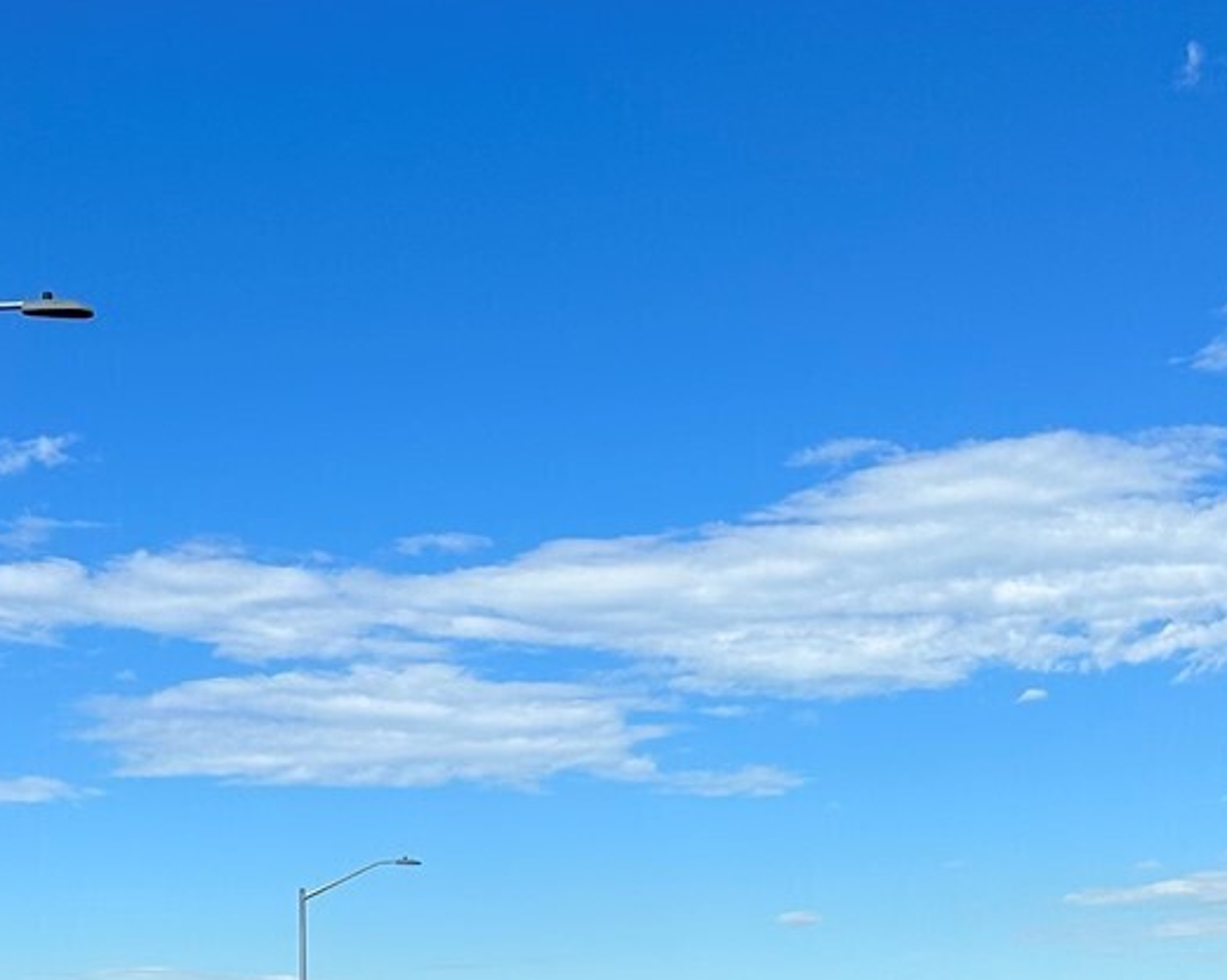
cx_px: 539
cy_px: 1065
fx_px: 2613
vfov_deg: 20.3
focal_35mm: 72
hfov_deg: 26.4
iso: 80
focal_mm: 6.86
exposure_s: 1/5525
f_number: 1.78
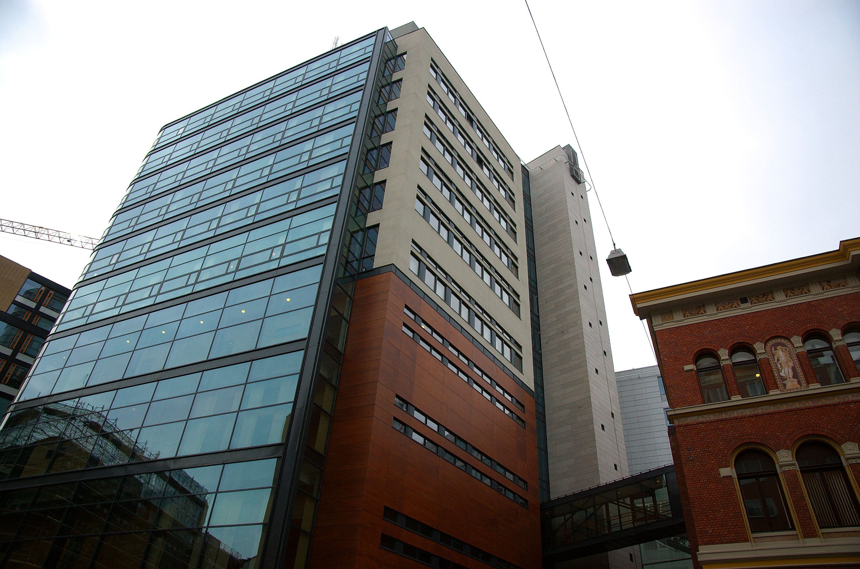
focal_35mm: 24
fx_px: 572
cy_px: 284
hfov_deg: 73.9
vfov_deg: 52.9
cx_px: 430
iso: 200
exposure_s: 1/1250
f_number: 5.6
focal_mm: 16
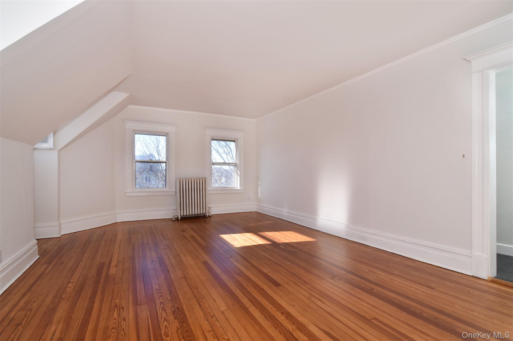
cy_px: 170
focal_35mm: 16
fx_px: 235
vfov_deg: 72.0
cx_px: 256
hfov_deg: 95.0
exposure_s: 1/160
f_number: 13
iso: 640
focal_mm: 11
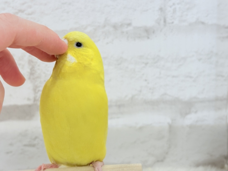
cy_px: 86
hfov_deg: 36.8
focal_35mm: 52
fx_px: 343
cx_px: 114
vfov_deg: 28.0
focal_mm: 5.96
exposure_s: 1/100
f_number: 1.6
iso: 64
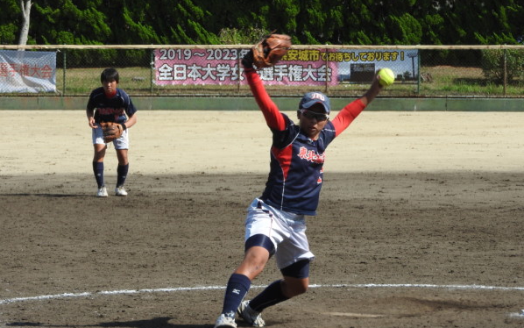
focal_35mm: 234
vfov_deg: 5.6
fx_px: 3342
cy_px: 138
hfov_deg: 9.0
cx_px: 262
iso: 100
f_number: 5.3
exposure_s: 1/500
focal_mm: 39.4
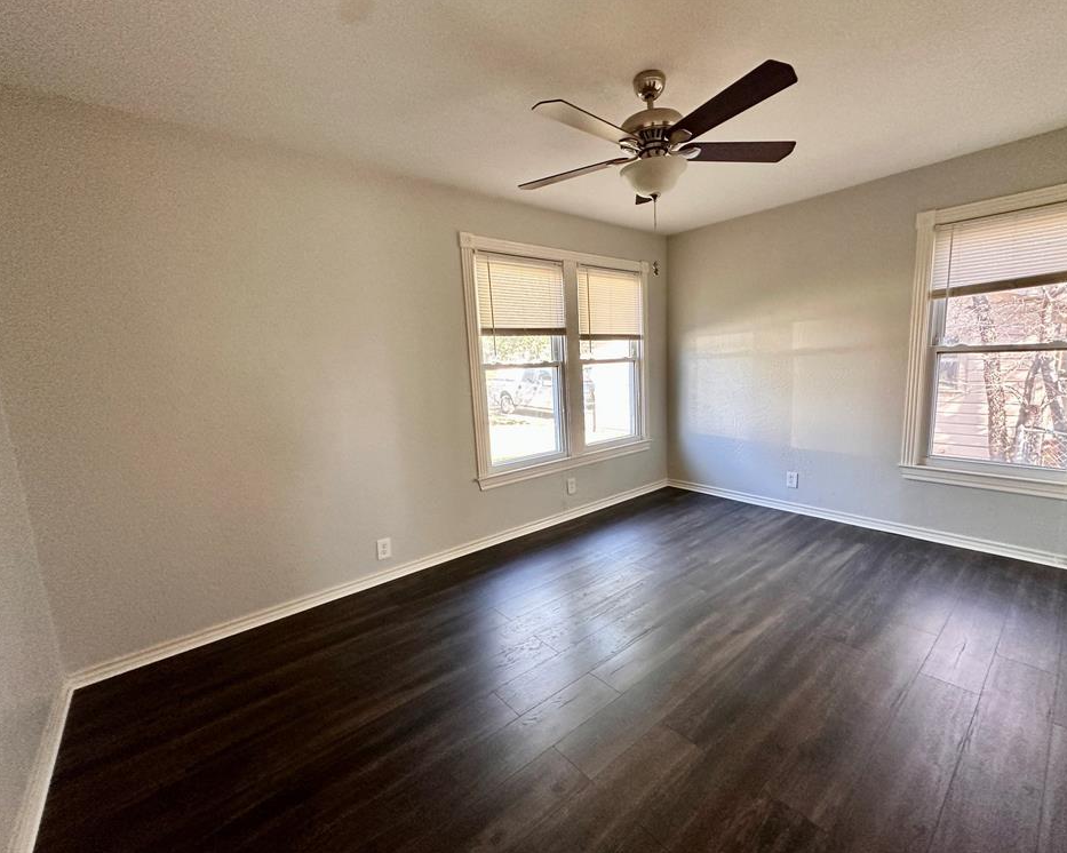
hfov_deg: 96.6
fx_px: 474
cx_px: 579
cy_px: 433
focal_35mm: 15
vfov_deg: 84.0
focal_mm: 2.22
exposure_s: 1/120
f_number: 2.2
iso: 320
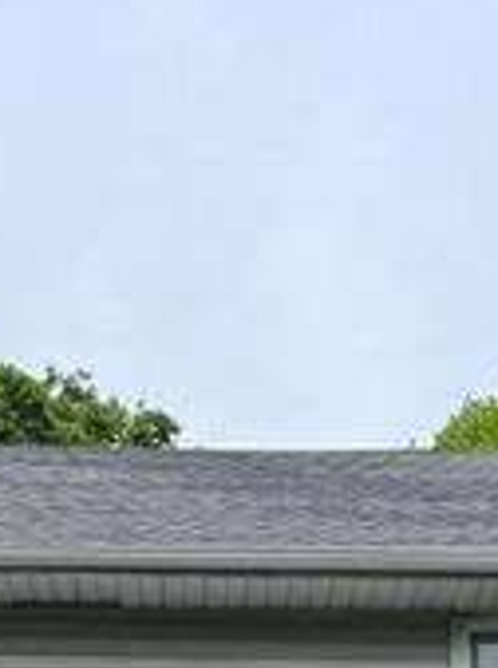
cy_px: 1231
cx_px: 296
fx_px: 1829
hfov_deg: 15.5
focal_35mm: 95
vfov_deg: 16.8
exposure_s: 1/1339
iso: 80
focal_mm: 6.76
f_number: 1.78
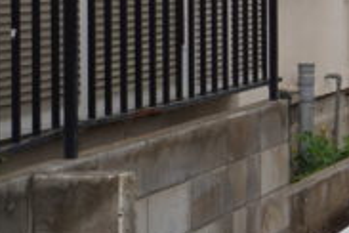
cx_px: 780
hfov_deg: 11.6
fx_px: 1464
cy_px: 11
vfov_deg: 9.0
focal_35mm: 151
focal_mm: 18
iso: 100
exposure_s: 1/125
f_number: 8
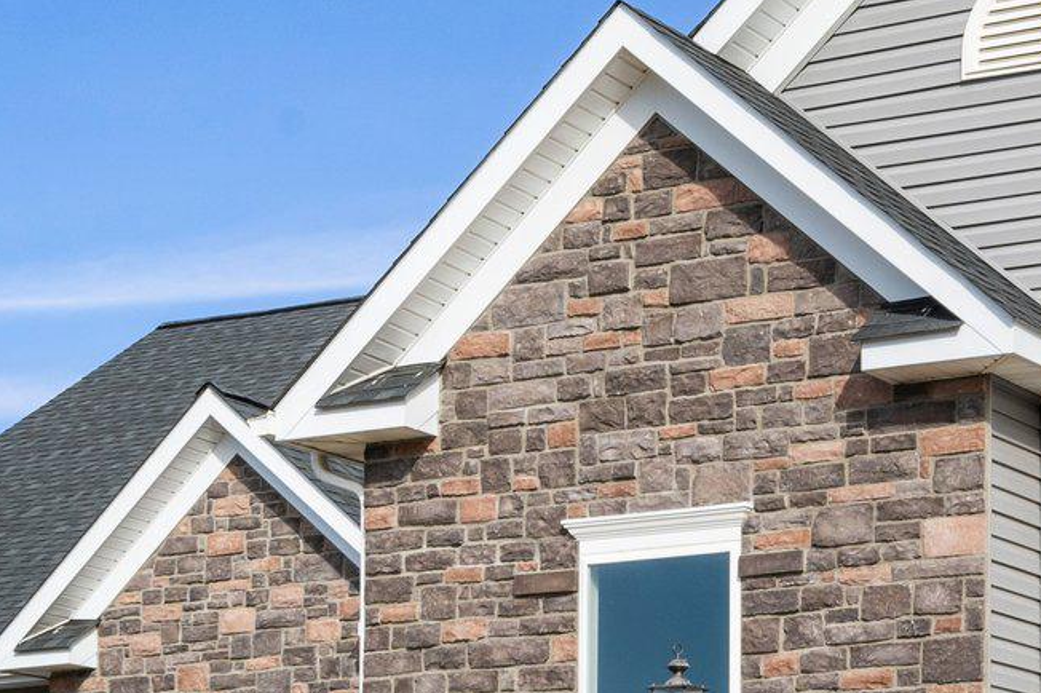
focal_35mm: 110
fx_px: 3179
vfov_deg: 12.4
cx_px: 987
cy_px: 541
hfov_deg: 18.2
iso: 200
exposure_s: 1/400
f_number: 13
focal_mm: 35
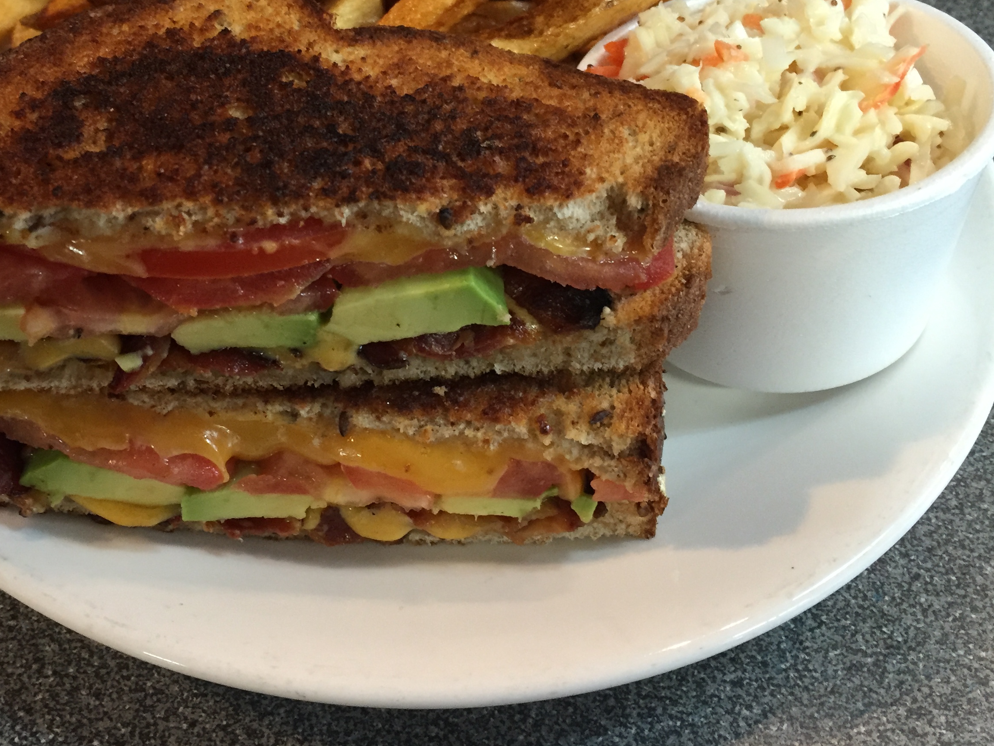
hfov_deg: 45.3
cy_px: 228
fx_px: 1177
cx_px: 361
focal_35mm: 41
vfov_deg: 34.7
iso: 160
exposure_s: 1/30
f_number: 2.2
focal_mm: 4.15
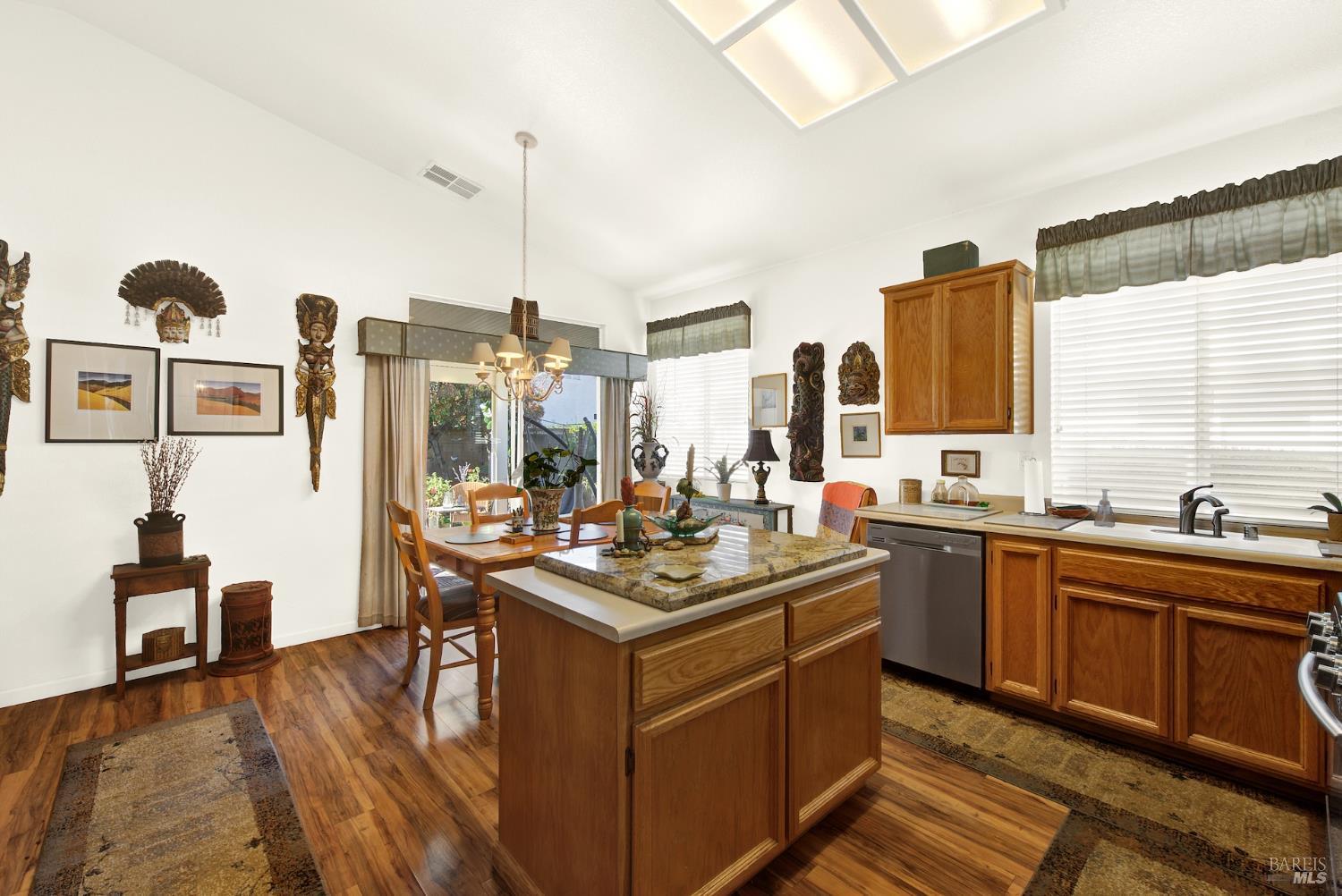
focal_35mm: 14
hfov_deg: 104.2
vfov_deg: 81.3
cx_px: 671
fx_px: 522
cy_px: 448
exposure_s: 1/6
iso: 100
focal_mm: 14
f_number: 14
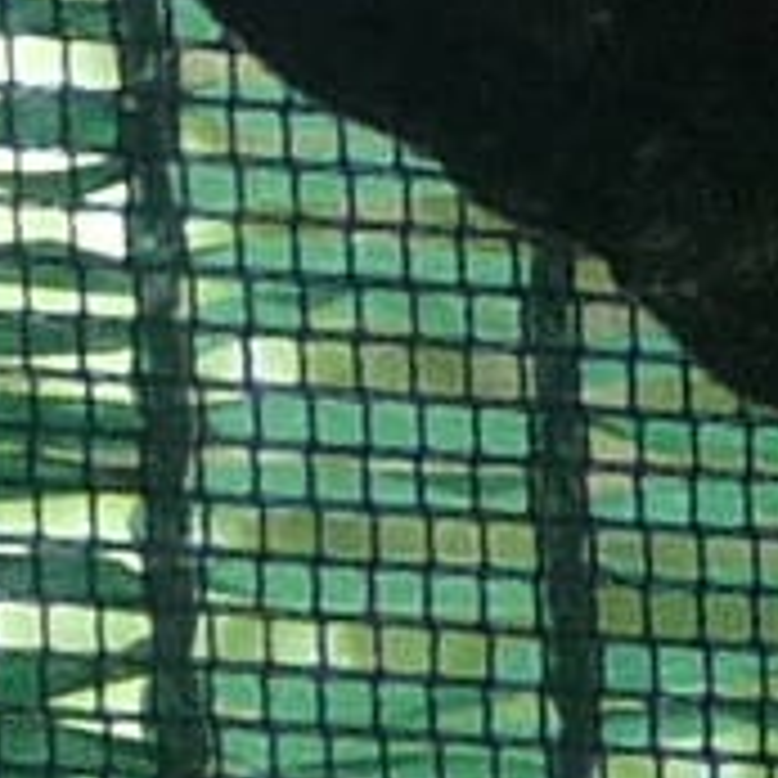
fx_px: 33488
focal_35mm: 1317
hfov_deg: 1.3
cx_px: 2820
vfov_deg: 1.3
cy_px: 441
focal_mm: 16.3
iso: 160
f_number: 4.7
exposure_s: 1/50
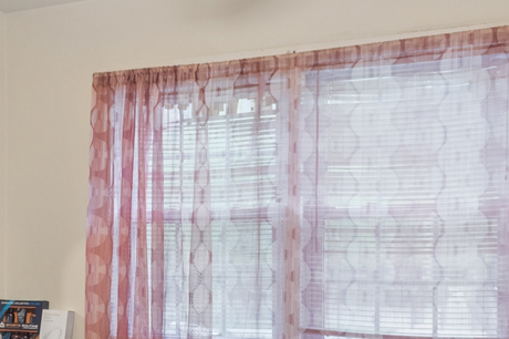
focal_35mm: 53
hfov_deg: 37.1
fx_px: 749
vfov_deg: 25.3
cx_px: 168
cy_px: 239
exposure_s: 1/13
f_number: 8
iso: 400
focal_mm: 10
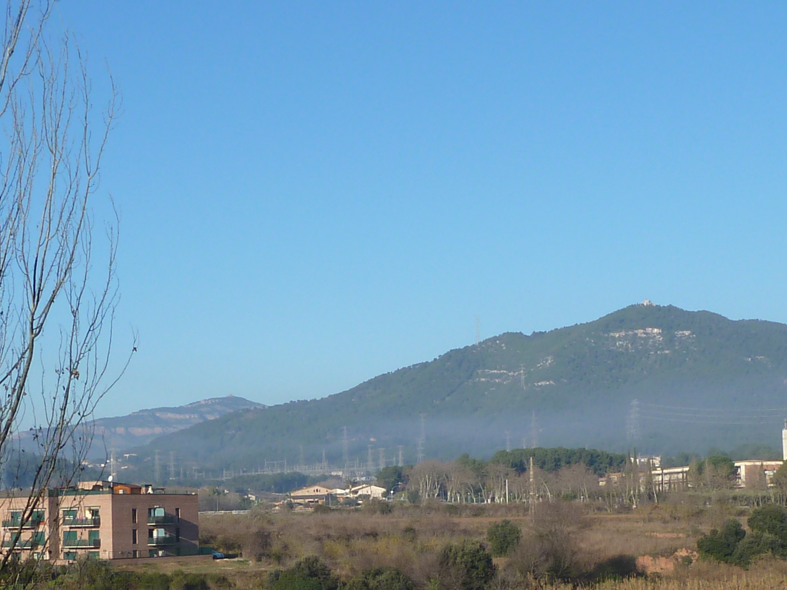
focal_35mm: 38
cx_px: 370
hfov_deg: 48.9
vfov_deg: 36.9
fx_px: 864
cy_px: 437
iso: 80
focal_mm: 4.1
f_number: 4.5
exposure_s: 1/500
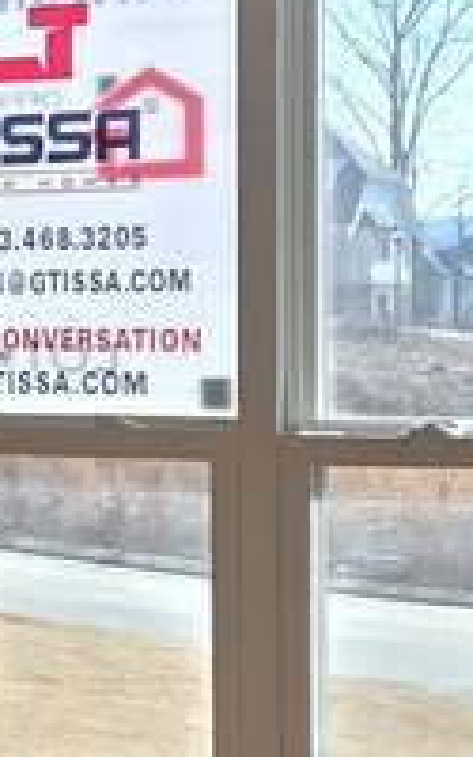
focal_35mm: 156
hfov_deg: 7.9
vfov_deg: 13.4
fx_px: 3218
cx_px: -571
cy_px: 371
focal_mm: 5.4
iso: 25
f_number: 1.8
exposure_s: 1/769
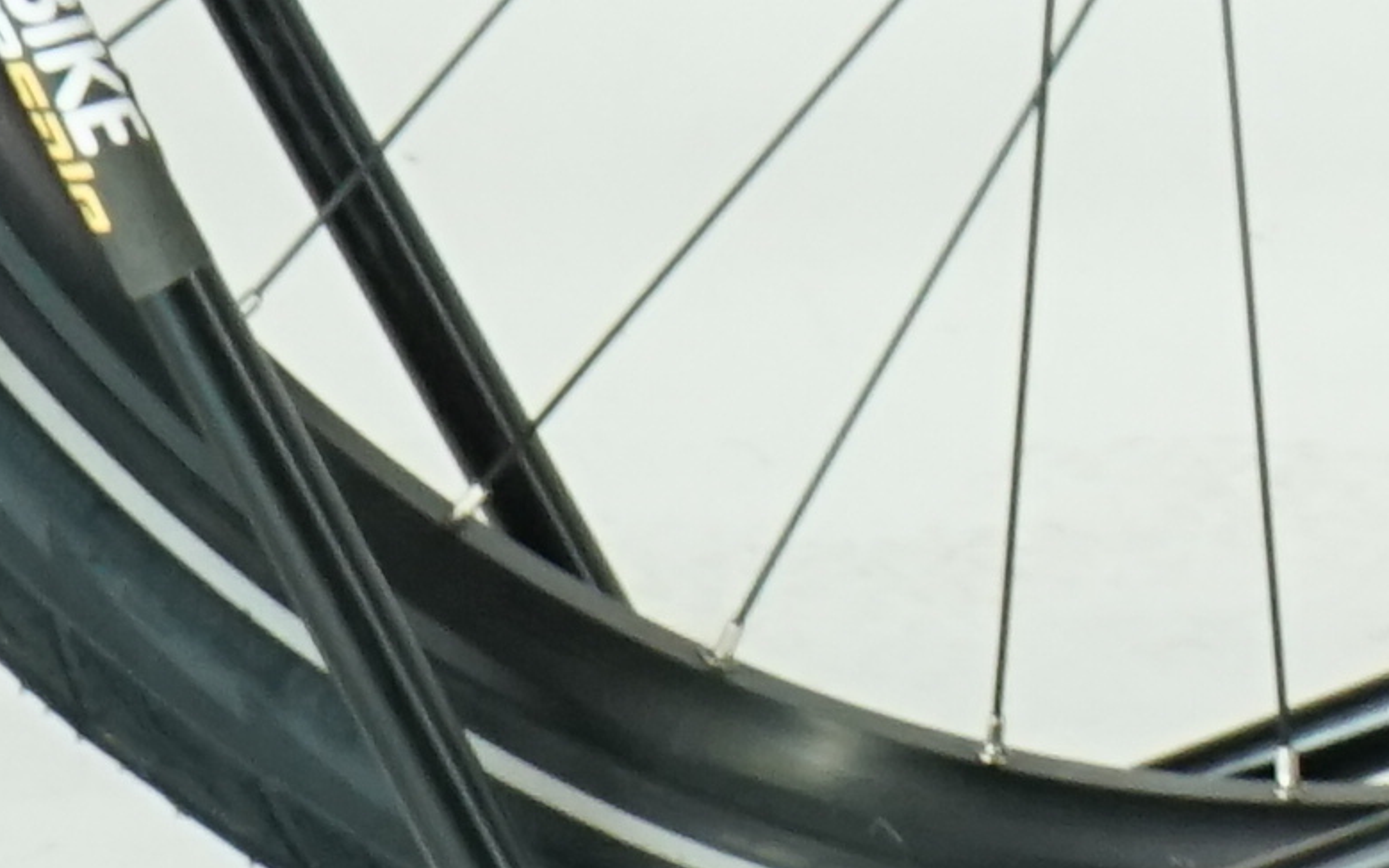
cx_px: 4484
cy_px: -2010
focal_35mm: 424
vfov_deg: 3.0
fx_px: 16052
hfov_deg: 4.7
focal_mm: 54
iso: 1600
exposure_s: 1/200
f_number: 5.6
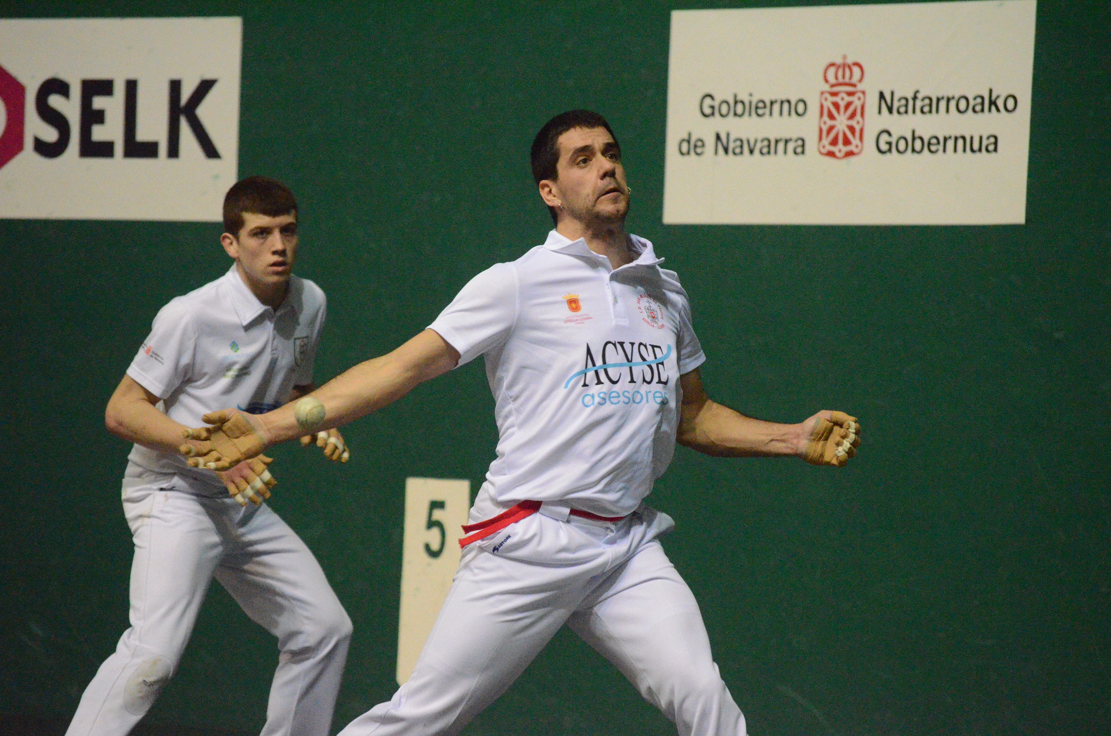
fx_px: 6236
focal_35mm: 202
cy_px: 368
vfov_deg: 6.8
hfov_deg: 10.2
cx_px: 556
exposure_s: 1/1250
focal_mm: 135
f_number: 5.6
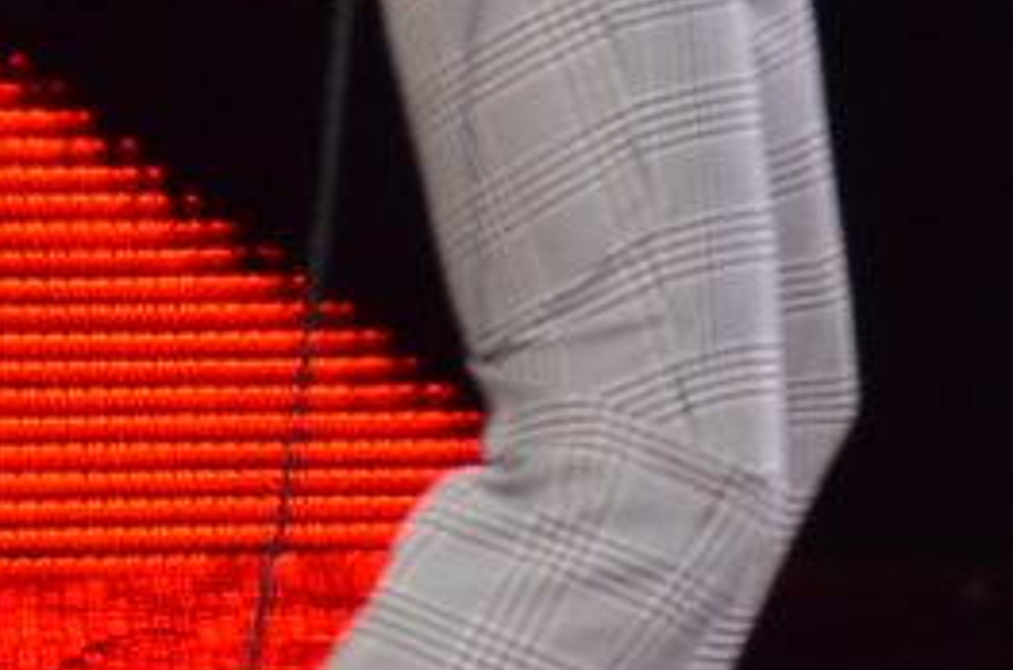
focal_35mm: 2337
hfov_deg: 0.9
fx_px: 65602
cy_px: -366
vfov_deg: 0.6
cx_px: 354
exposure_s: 1/125
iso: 800
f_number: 5.6
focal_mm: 200
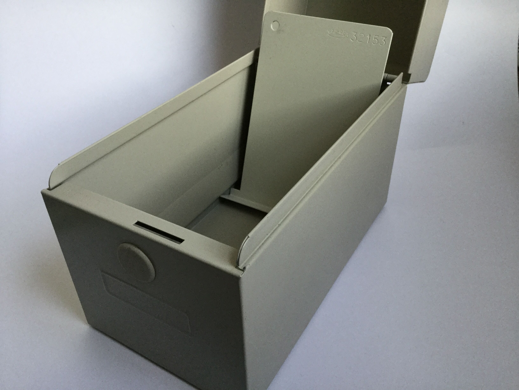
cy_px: 195
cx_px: 260
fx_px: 465
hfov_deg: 58.4
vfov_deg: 45.4
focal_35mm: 31
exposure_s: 1/33
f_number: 2.4
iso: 100
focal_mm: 3.3
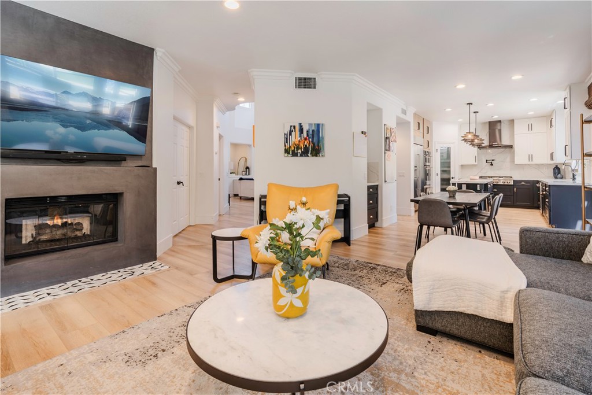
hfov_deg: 96.7
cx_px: 296
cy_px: 198
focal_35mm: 16
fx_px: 263
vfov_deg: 73.8
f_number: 9
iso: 100
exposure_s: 1/15
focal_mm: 16
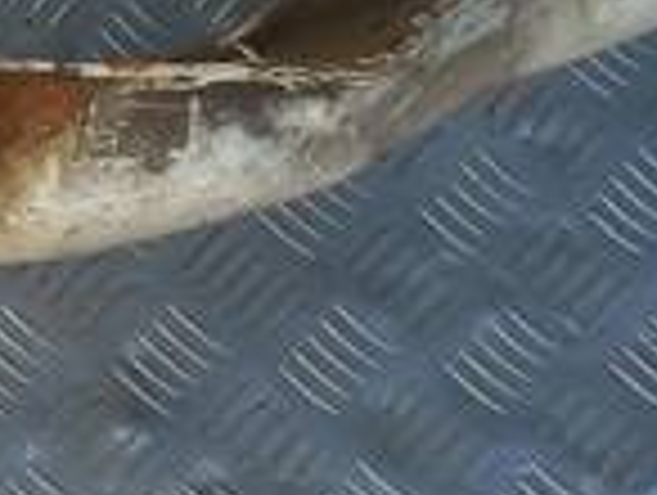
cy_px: 18
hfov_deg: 9.2
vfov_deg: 8.5
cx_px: -1269
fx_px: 3327
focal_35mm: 175
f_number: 1.8
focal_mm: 4.6
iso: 25
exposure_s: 1/116
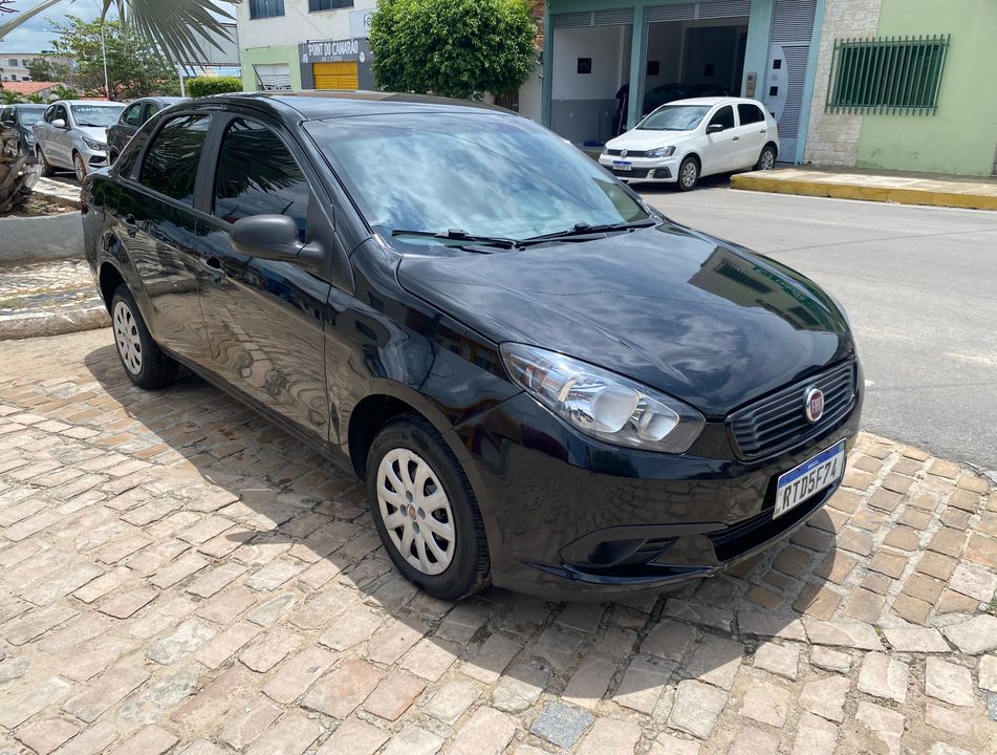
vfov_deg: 53.3
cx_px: 498
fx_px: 751
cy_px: 378
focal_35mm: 26
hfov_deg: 67.1
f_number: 1.8
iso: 32
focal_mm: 4.25
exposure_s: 1/3125
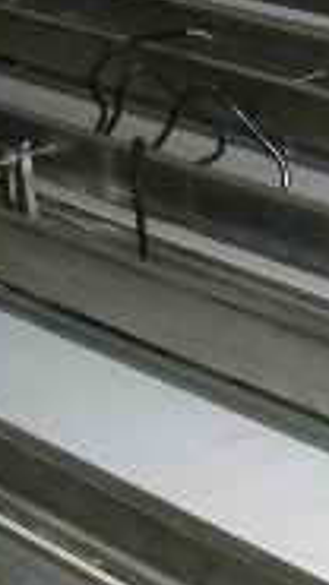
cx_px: 414
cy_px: 465
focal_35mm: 132
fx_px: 2048
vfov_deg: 16.2
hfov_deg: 9.1
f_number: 2.8
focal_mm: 5.8
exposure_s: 1/30
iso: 100
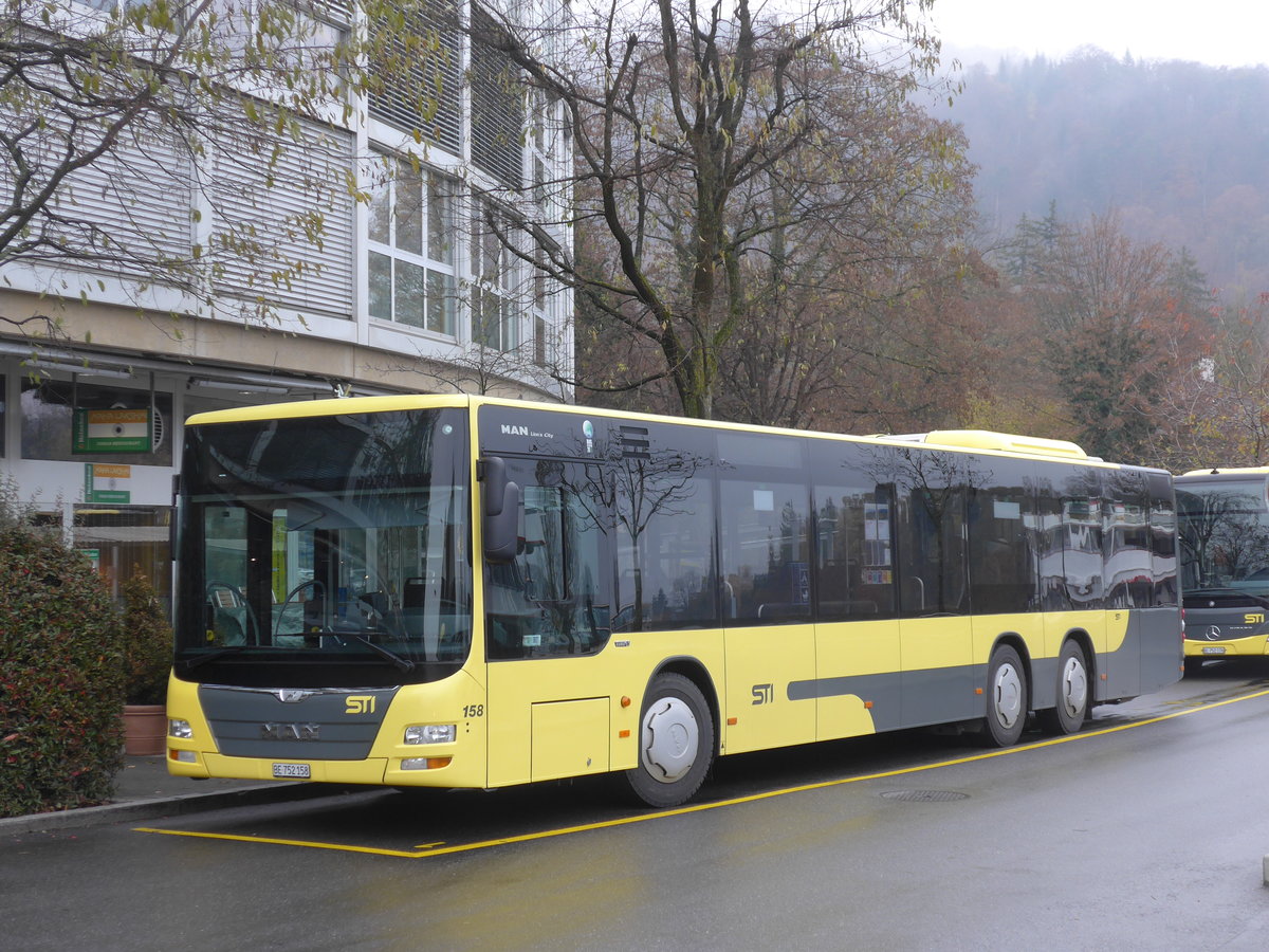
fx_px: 2273
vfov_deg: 23.7
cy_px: 476
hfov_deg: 31.2
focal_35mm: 62
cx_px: 634
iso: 125
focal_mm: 12.7
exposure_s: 1/80
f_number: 3.7
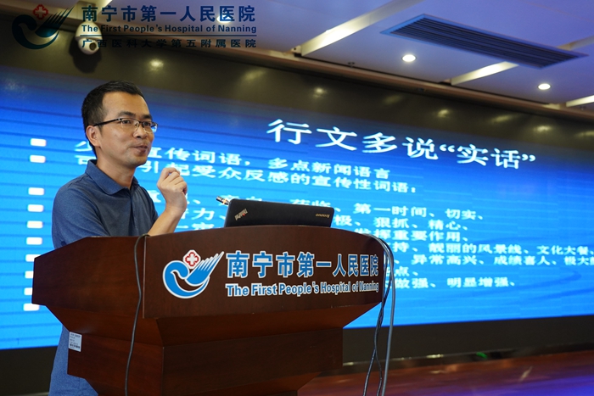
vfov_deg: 33.4
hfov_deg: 48.4
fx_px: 660
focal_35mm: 40
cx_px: 297
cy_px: 198
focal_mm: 40
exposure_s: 1/60
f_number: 4.5
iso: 2500
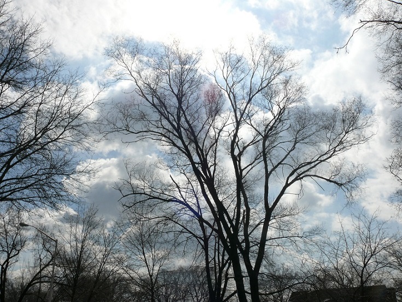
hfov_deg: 52.6
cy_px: 151
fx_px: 406
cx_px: 201
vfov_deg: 40.7
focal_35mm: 35
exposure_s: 1/500
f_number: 9
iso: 100
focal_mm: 7.4
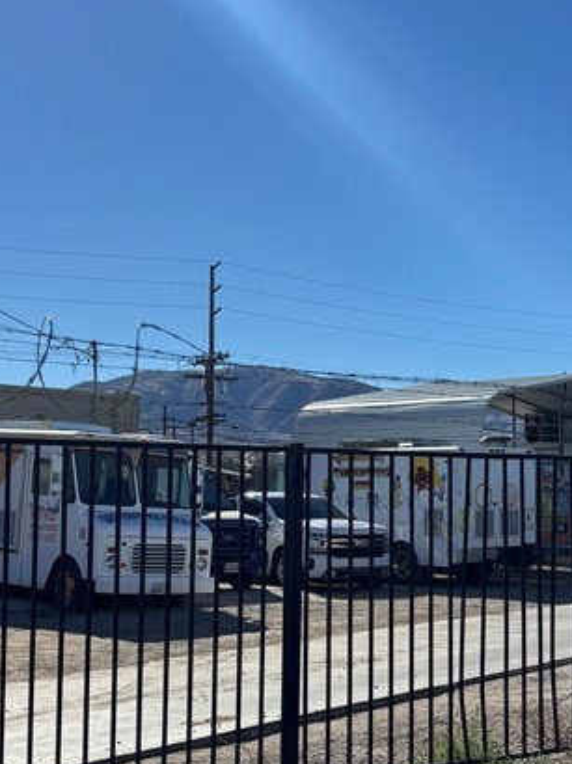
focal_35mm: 65
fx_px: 1434
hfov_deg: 22.5
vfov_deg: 29.8
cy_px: 458
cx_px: 373
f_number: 1.6
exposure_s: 1/5618
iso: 50
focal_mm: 5.96
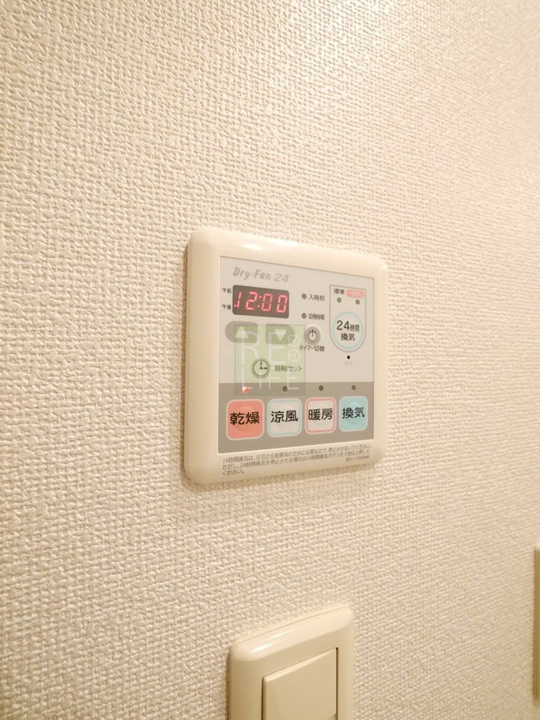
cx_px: 270
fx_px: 291
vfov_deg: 102.1
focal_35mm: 14
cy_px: 360
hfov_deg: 85.7
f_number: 4
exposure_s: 1/60
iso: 2500
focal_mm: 7
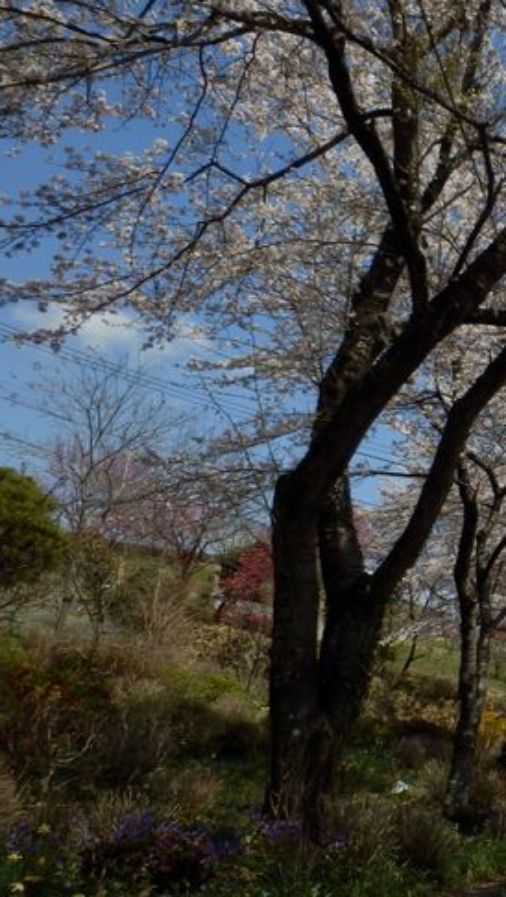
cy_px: 489
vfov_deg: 47.3
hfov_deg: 23.4
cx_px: 713
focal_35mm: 43
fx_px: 1024
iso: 80
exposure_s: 1/250
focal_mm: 4.2
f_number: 7.9
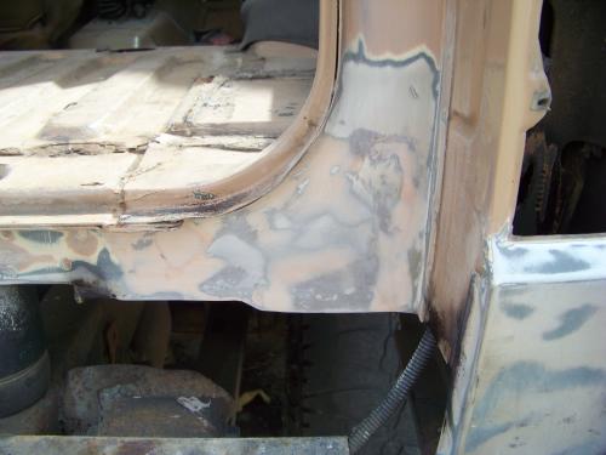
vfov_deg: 39.7
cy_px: 228
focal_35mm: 36
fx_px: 630
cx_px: 303
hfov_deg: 51.4
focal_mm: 5.85
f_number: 2.8
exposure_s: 1/200
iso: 62
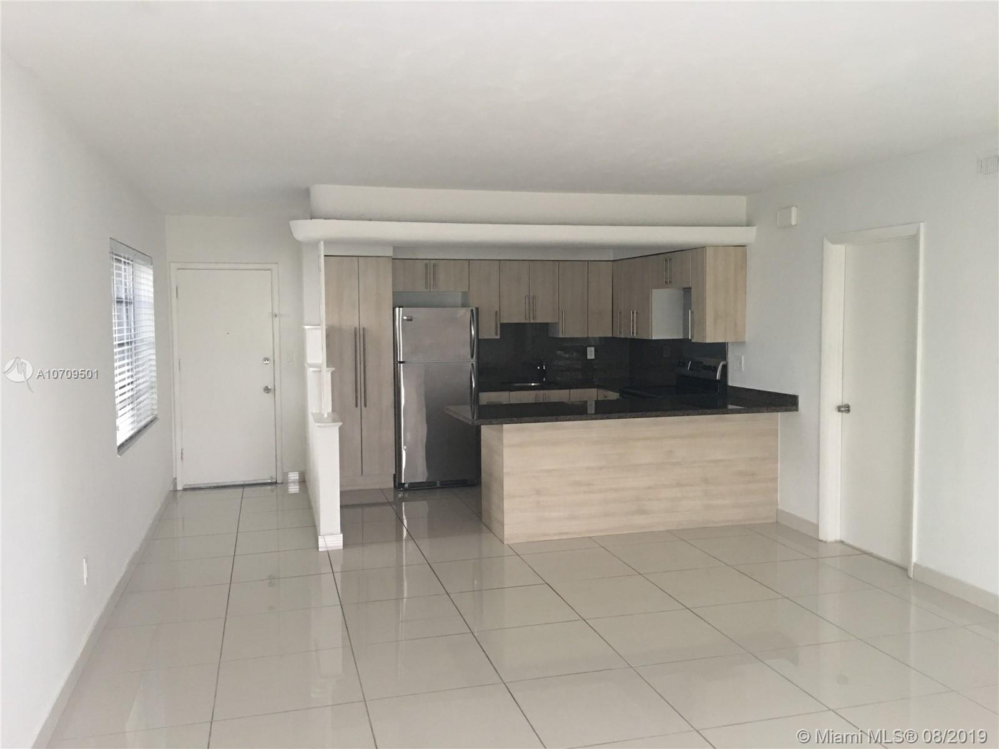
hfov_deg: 61.7
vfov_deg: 48.2
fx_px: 837
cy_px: 374
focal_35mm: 29
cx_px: 500
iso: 80
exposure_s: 1/4
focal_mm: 4.15
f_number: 2.2
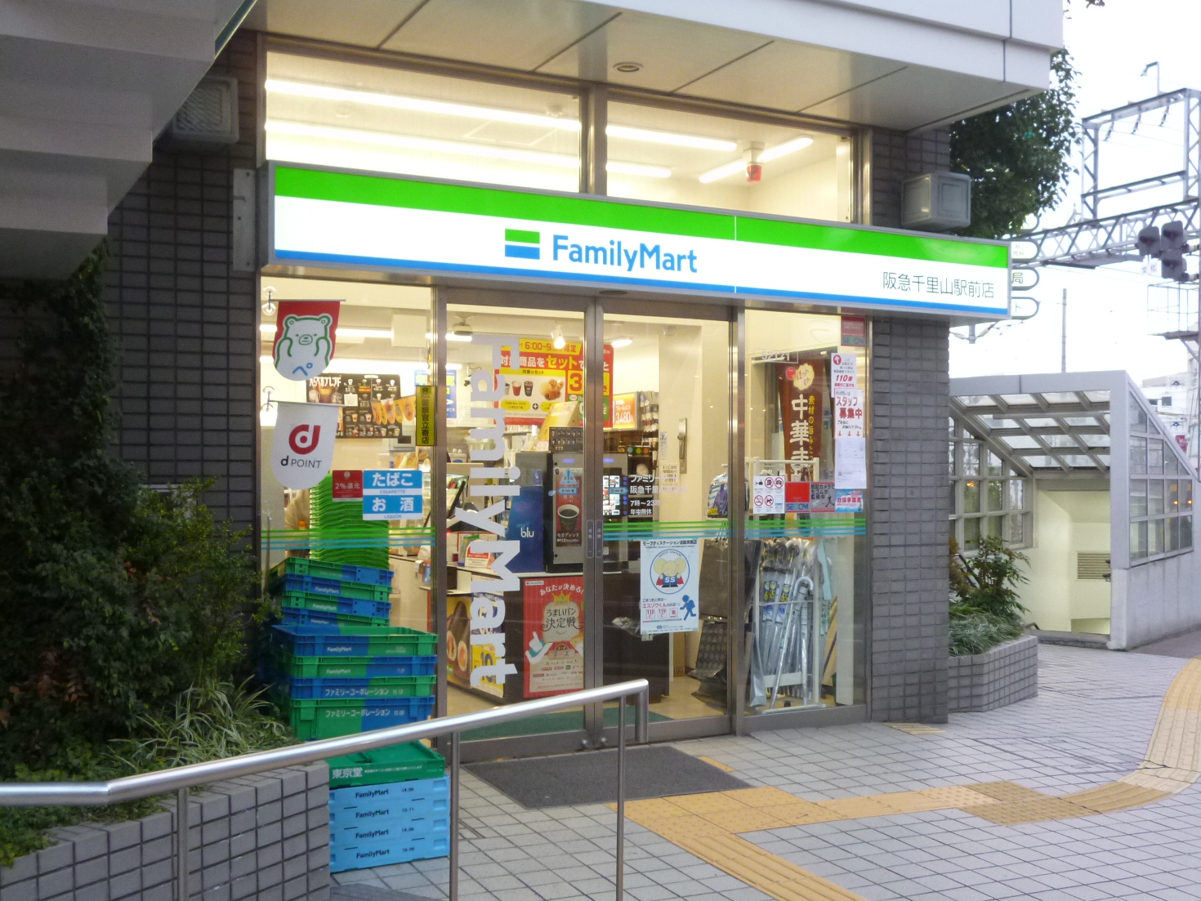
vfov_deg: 38.7
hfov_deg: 50.1
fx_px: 1284
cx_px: 614
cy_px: 482
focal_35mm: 37
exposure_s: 1/60
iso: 320
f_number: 2.9
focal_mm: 6
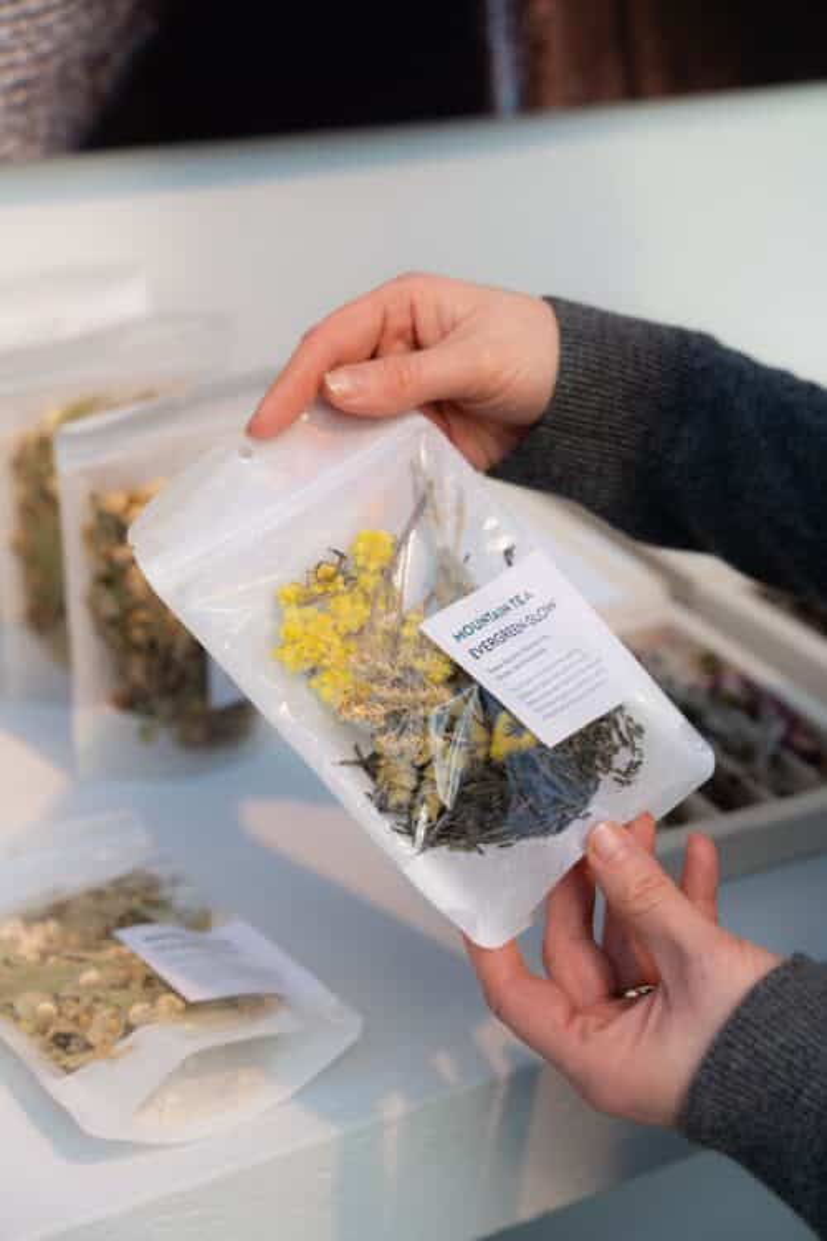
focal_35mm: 59
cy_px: 620
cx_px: 414
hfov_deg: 23.1
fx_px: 2026
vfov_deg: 34.0
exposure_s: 1/250
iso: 500
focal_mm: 58.8
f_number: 4
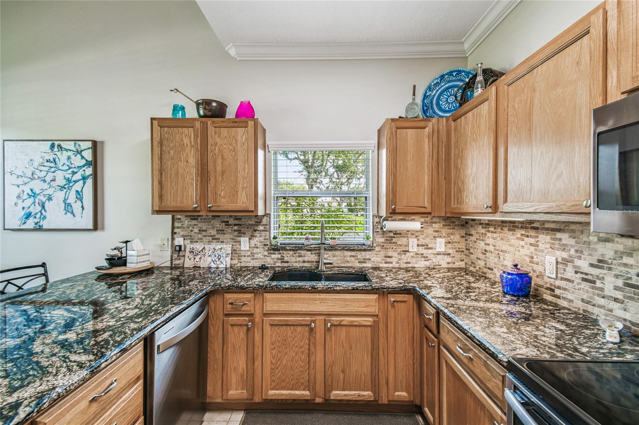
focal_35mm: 15
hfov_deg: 100.4
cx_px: 320
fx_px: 266
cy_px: 212
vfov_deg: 77.3
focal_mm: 10
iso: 100
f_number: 7.1
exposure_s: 1/10
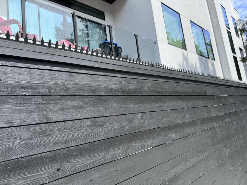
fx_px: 171
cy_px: 92
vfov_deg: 56.8
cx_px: 124
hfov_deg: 71.6
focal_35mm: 24
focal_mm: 6.86
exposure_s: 1/2041
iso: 80
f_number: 1.78
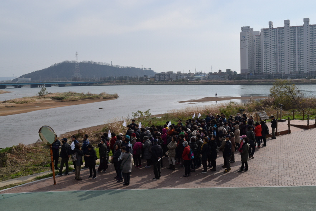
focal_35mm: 43
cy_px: 103
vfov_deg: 31.2
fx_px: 377
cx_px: 155
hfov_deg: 45.4
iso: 200
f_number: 10
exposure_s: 1/400
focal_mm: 28
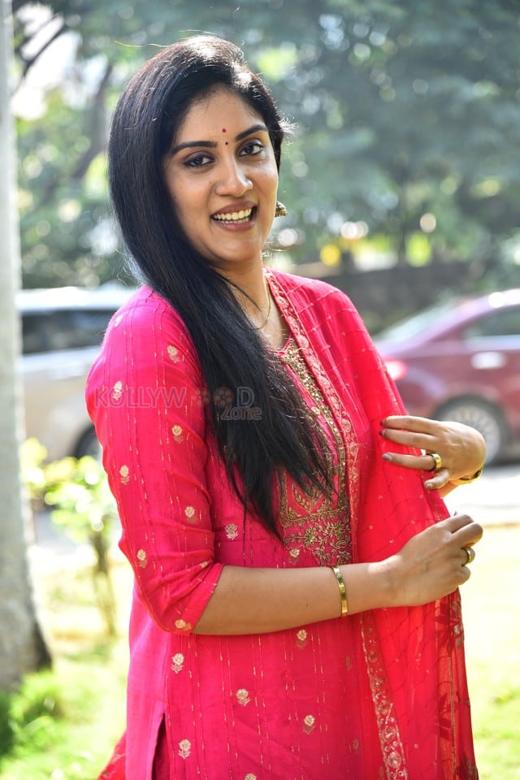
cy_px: 390
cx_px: 260
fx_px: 2123
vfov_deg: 20.8
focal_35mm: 98
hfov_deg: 14.0
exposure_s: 1/160
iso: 320
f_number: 4
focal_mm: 98
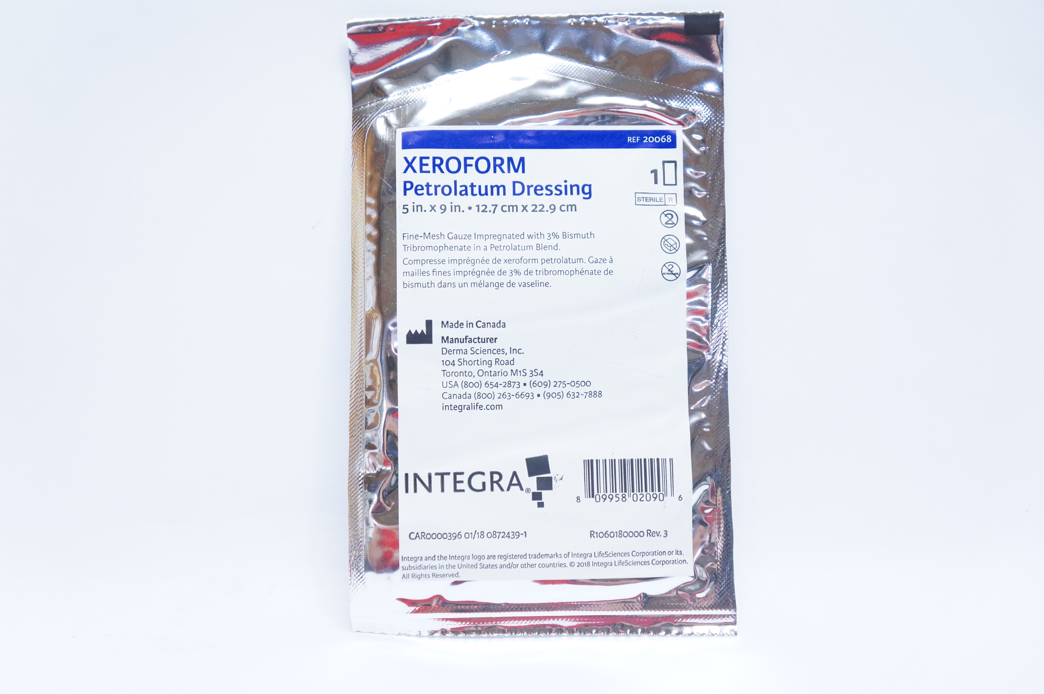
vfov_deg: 25.0
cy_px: 347
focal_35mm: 54
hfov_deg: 36.9
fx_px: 1564
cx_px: 522
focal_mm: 36
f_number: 4.5
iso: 1600
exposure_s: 1/125
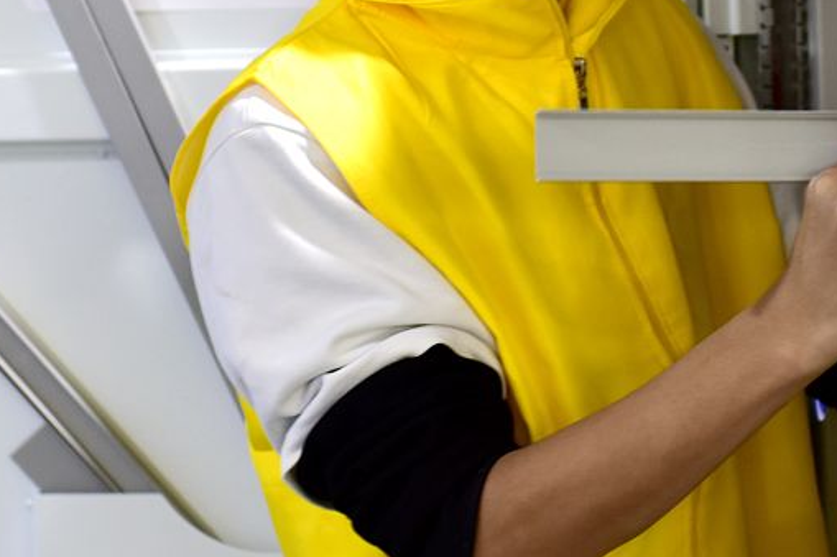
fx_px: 3835
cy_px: -71
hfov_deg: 12.3
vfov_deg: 8.2
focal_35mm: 165
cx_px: 886
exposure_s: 1/80
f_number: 2.8
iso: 720
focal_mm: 70
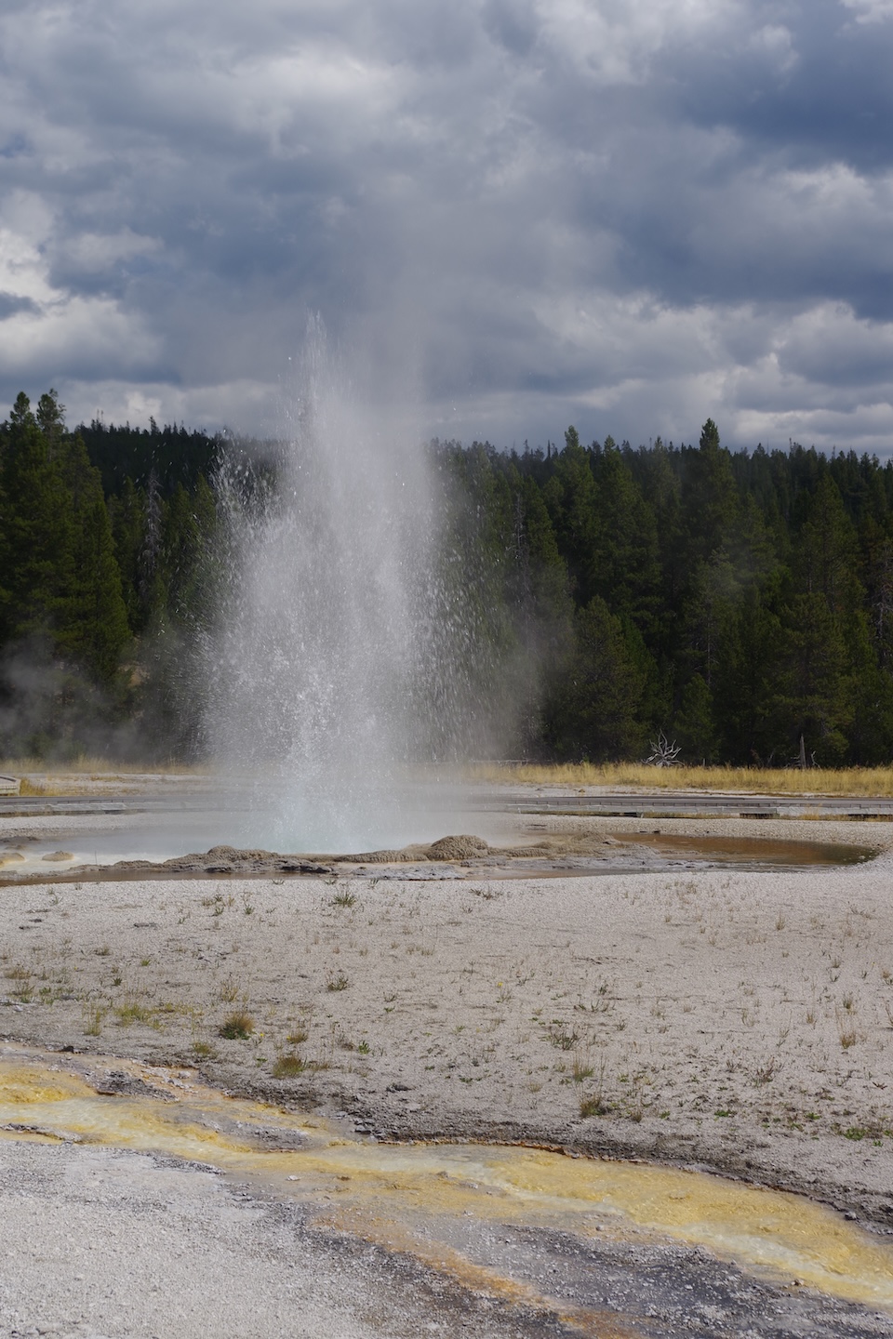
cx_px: 446
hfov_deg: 22.6
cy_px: 670
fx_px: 2232
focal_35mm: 60
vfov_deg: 33.4
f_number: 10
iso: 100
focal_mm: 40
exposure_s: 1/80
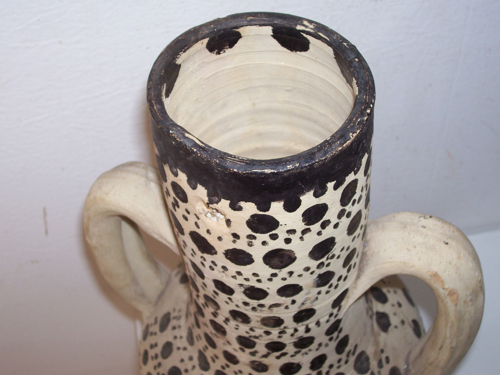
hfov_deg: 36.2
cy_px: 188
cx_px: 250
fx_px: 766
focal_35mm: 53
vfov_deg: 27.5
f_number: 3.2
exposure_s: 1/73.3
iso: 80
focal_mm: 8.7
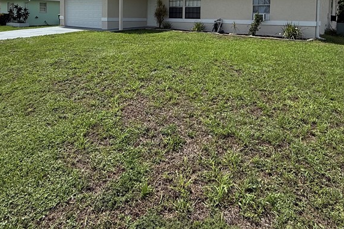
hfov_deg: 69.4
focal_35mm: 26
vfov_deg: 45.3
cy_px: 26
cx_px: 170
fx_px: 248
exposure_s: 1/2976
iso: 50
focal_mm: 2.22
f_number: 2.2
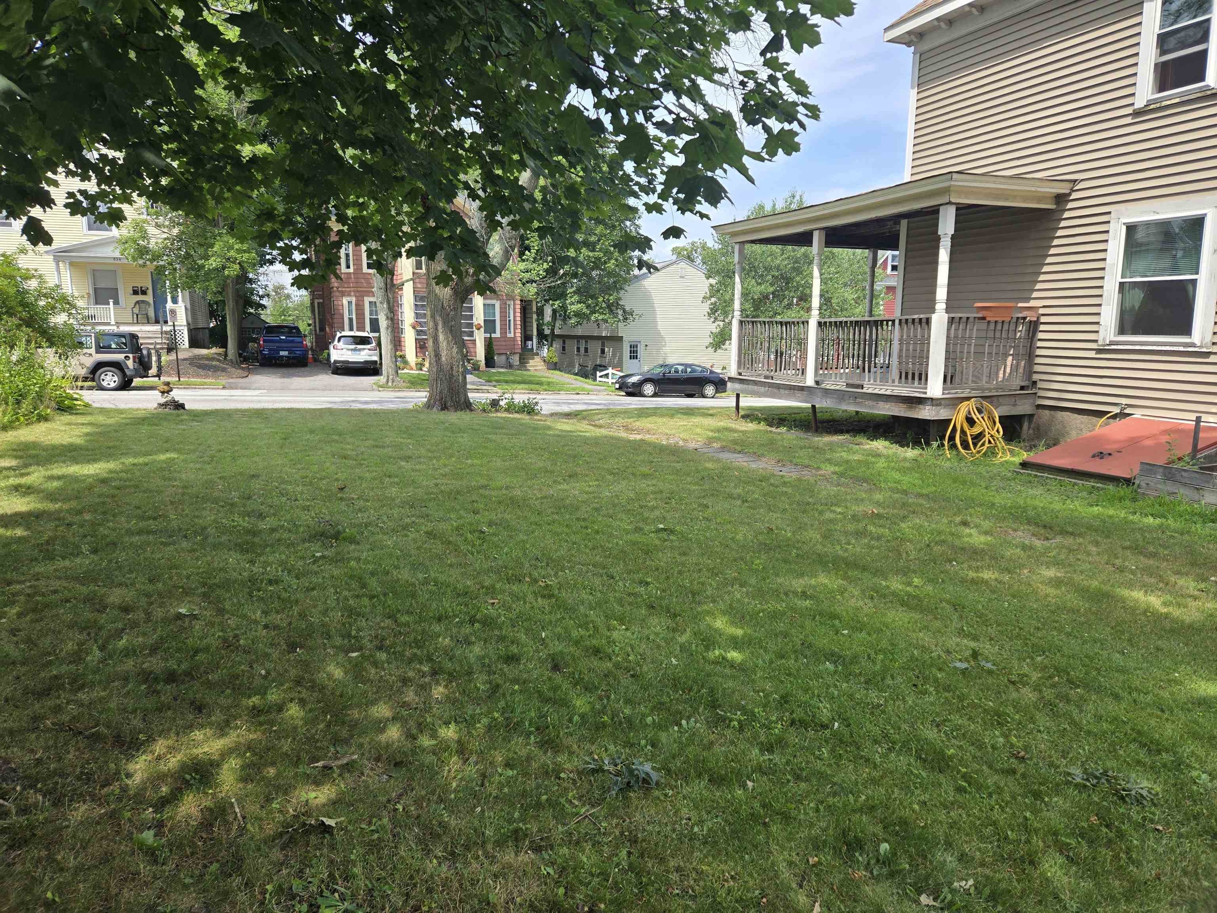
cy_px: 456
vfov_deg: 58.9
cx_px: 608
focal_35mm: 23
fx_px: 809
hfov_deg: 73.9
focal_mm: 5.4
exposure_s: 1/880
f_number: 1.8
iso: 25
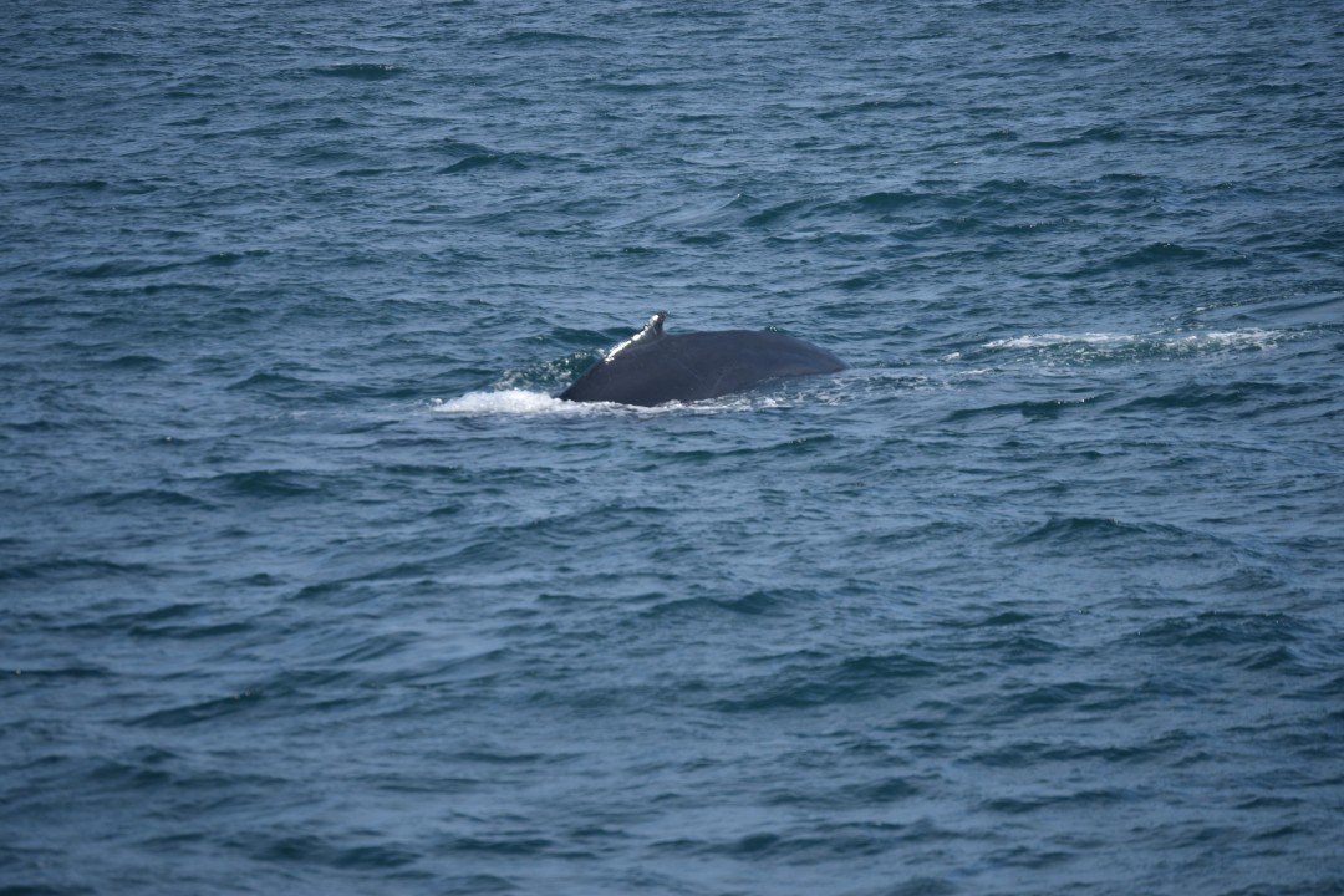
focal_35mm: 232
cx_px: 672
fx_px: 8679
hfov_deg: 8.9
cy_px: 448
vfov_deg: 5.9
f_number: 5.6
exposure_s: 1/1600
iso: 200
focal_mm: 155
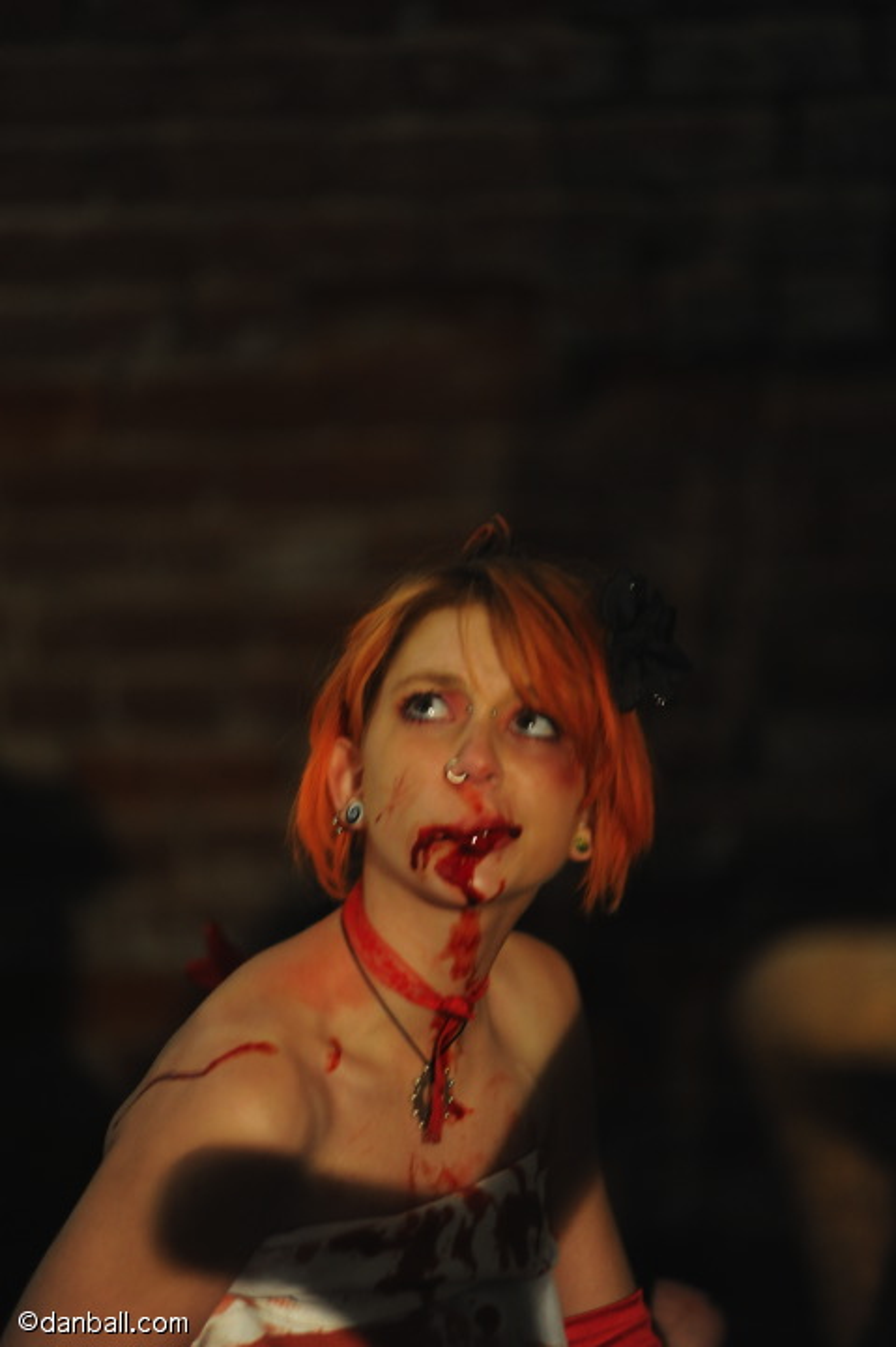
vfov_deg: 10.3
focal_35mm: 200
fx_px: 7477
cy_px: 674
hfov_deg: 6.9
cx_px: 448
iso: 2000
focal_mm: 200
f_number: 2.8
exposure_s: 1/30
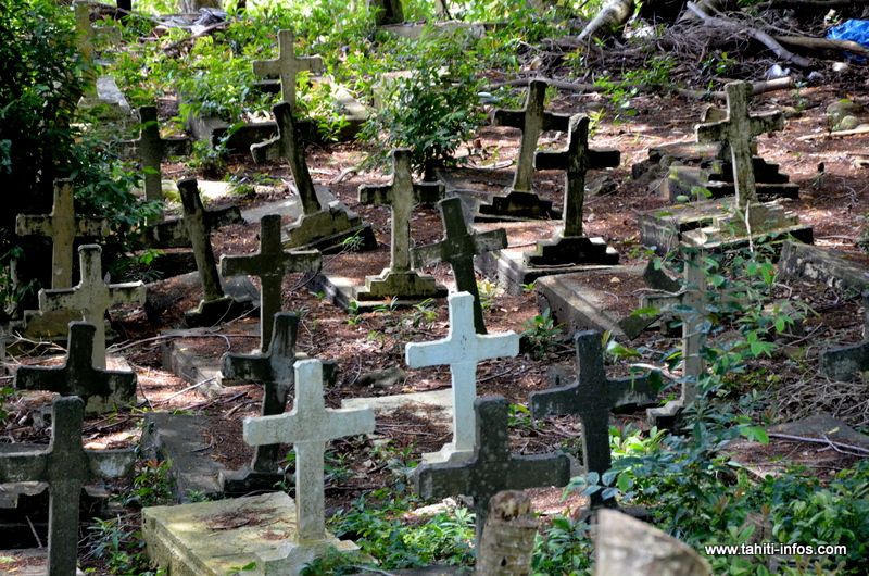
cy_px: 288
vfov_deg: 8.7
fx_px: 3794
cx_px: 434
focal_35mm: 158
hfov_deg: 13.1
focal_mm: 105
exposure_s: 1/320
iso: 3200
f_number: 9
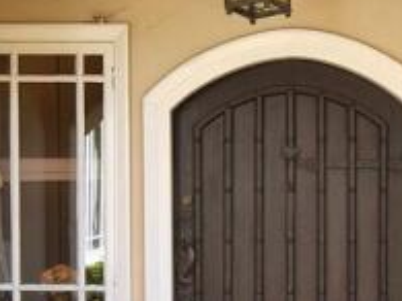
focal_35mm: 56
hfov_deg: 34.1
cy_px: 218
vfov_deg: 25.9
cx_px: 273
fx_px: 648
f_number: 5.6
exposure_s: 1/125
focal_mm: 11.5
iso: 100
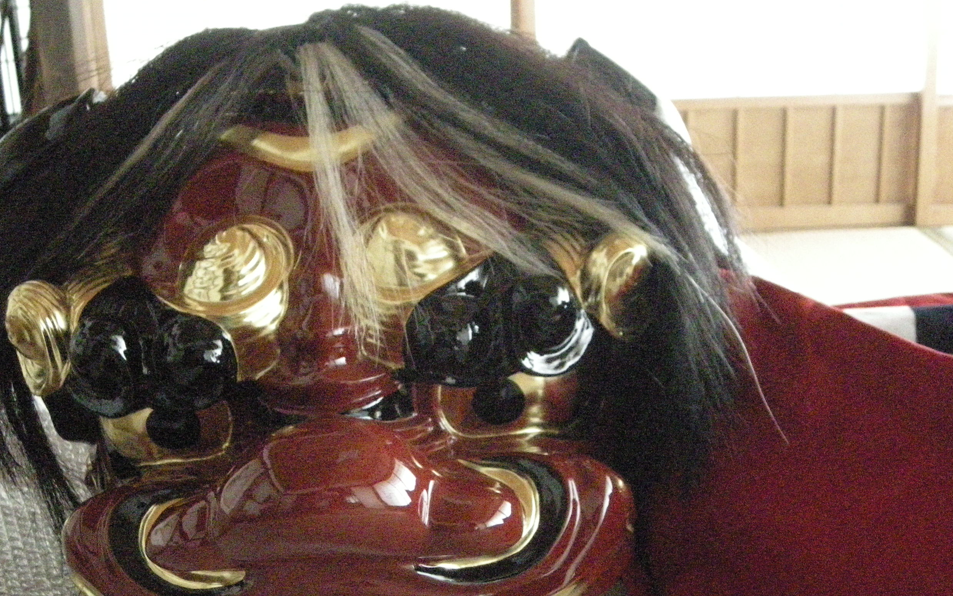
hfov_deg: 43.3
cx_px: 400
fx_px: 1195
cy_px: 324
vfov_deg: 28.0
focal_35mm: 46
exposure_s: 1/53.7
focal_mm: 5.7
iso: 1600
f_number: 2.8
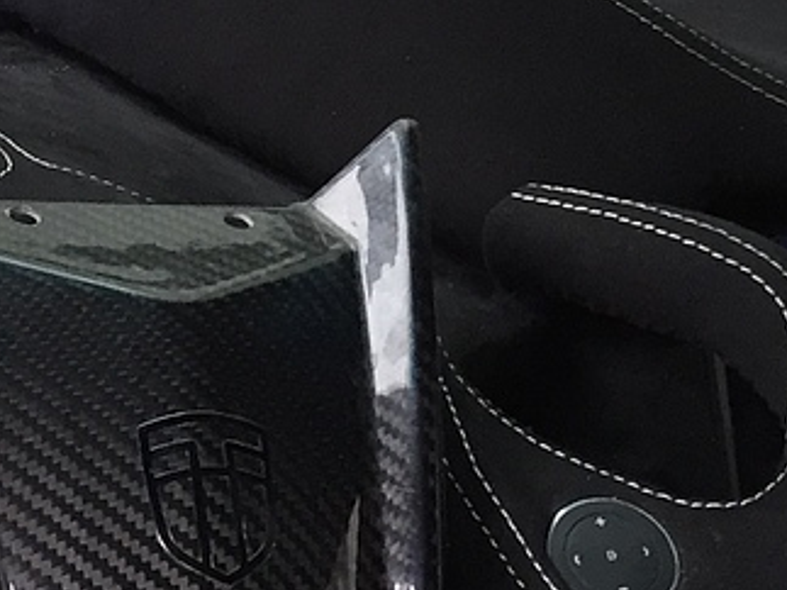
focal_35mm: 115
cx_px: 312
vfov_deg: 12.6
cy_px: -102
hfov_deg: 17.1
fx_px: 2614
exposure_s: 1/33
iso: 50
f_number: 2.2
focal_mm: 4.15
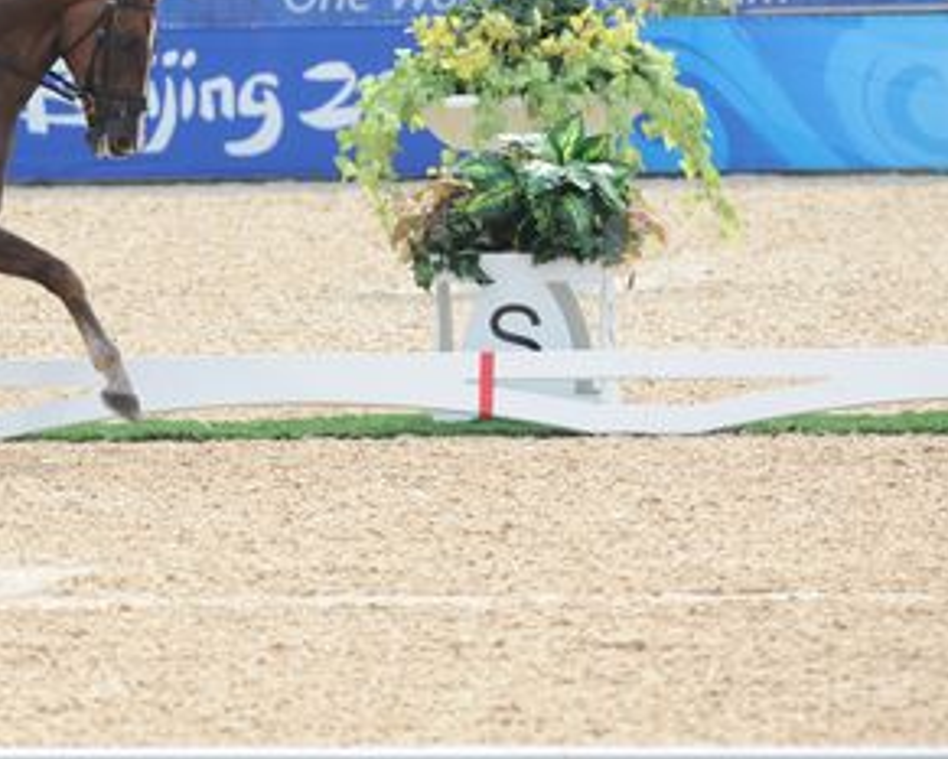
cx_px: -62
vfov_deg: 2.5
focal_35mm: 618
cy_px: 72
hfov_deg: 3.1
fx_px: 17345
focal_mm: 300
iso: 640
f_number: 5
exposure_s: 1/2500
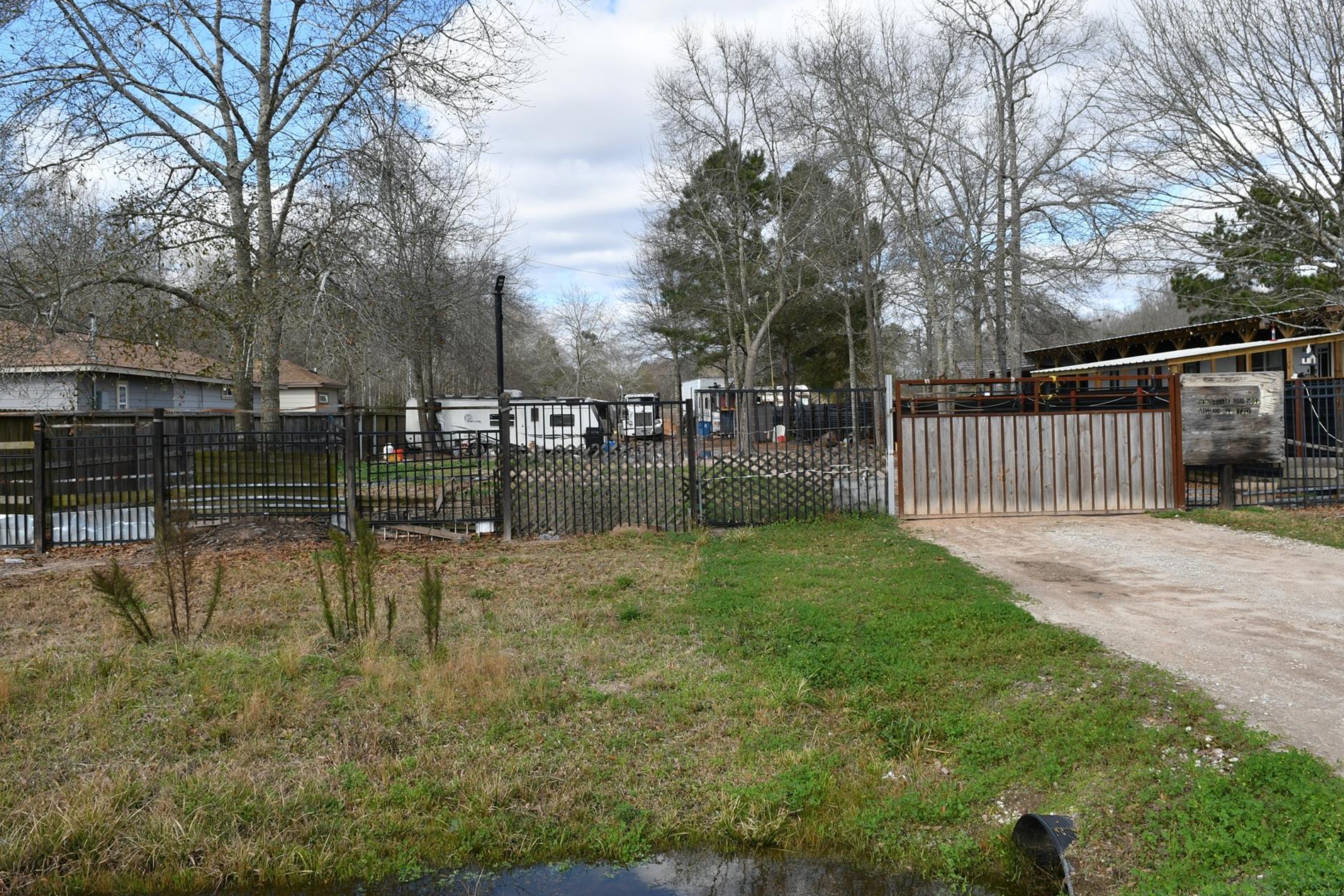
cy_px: 419
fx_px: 1028
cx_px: 649
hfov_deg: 66.3
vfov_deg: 47.1
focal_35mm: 28
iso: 100
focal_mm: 17
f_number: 10
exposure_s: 1/160
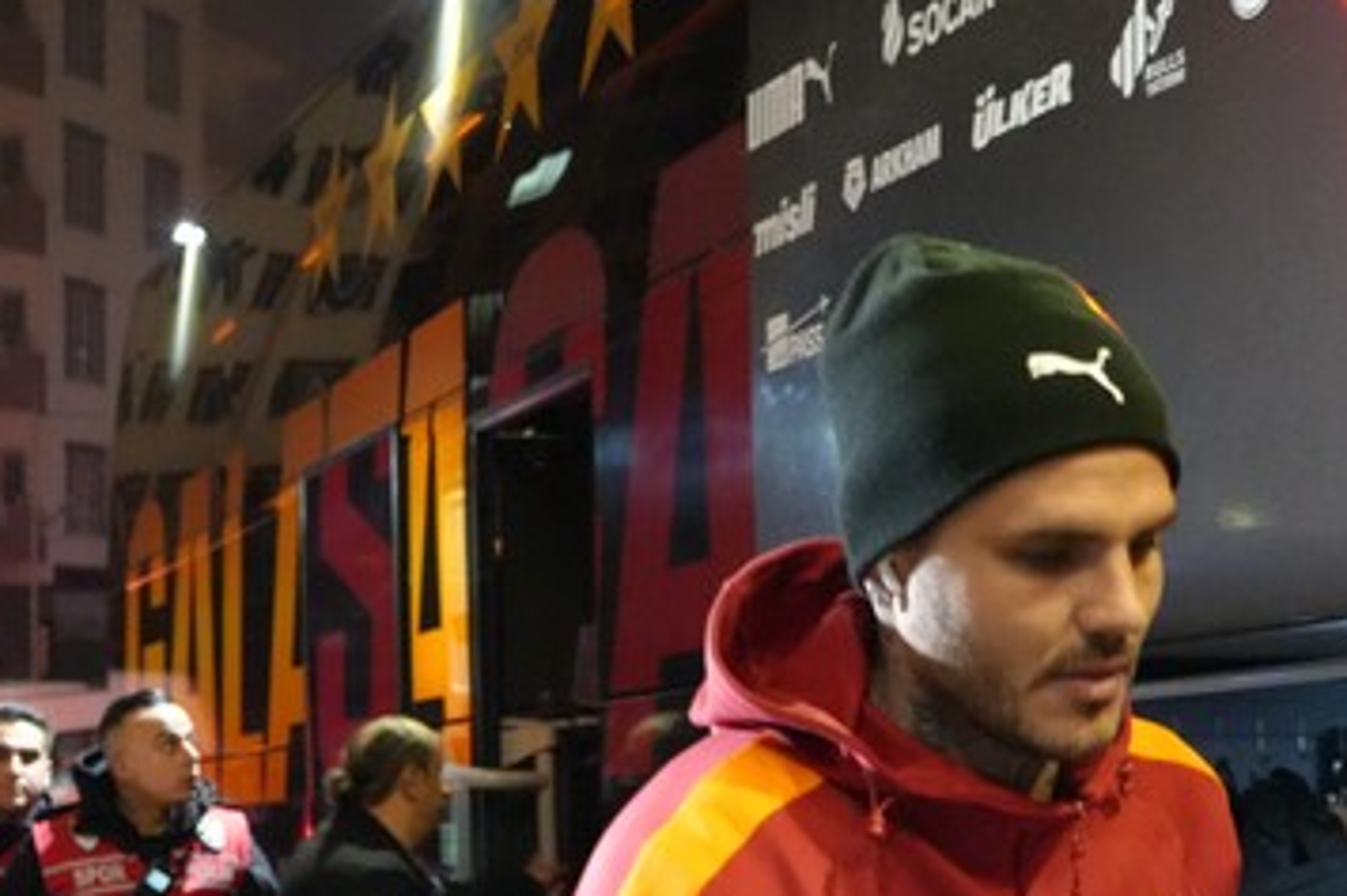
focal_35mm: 72
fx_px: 2693
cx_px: 942
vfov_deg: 18.7
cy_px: 747
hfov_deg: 27.8
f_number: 4
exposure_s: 1/80
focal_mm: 32
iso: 12800
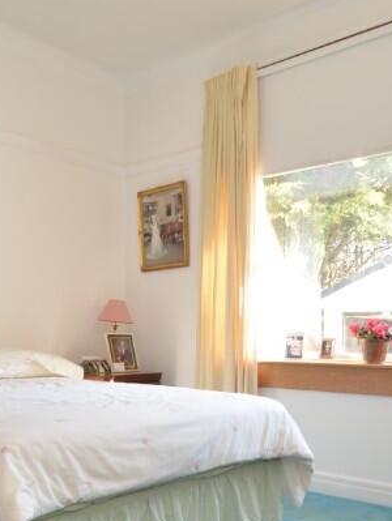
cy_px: 358
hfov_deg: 38.5
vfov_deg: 49.0
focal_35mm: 37
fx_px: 558
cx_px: 242
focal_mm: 10
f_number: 5
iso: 100
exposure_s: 1/15
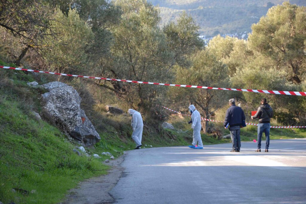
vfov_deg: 8.7
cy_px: 102
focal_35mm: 158
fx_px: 1339
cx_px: 153
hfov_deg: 13.0
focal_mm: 105
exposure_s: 1/125
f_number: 5.6
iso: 200
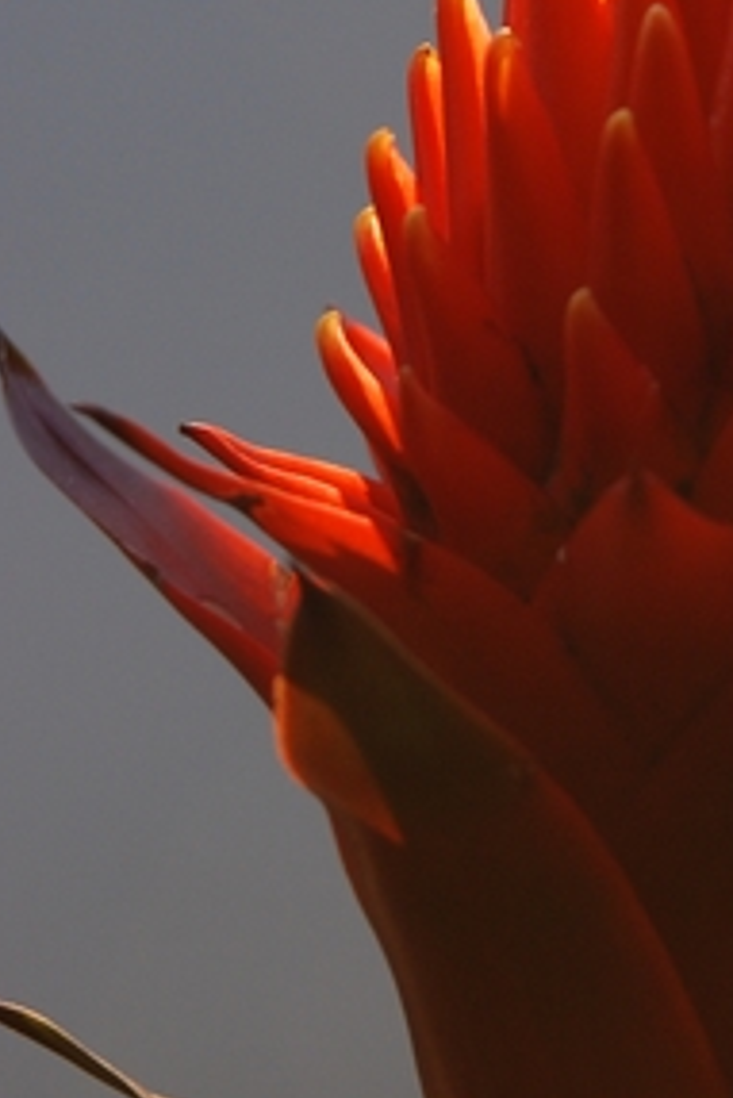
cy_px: 250
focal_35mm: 462
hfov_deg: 3.0
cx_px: 990
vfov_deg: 4.5
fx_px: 14092
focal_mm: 110
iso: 250
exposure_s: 1/250
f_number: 4
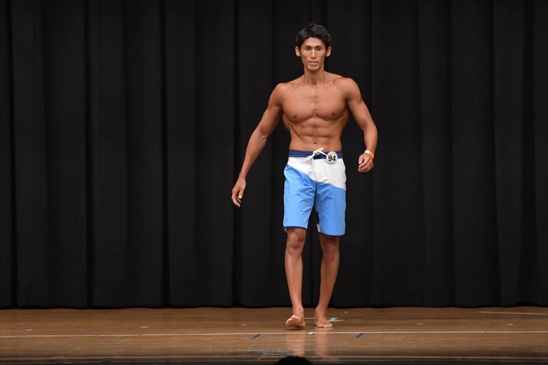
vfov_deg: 6.1
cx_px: 274
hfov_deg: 9.2
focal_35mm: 225
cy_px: 182
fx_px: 3423
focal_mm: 150
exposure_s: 1/400
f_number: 5.6
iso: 6400
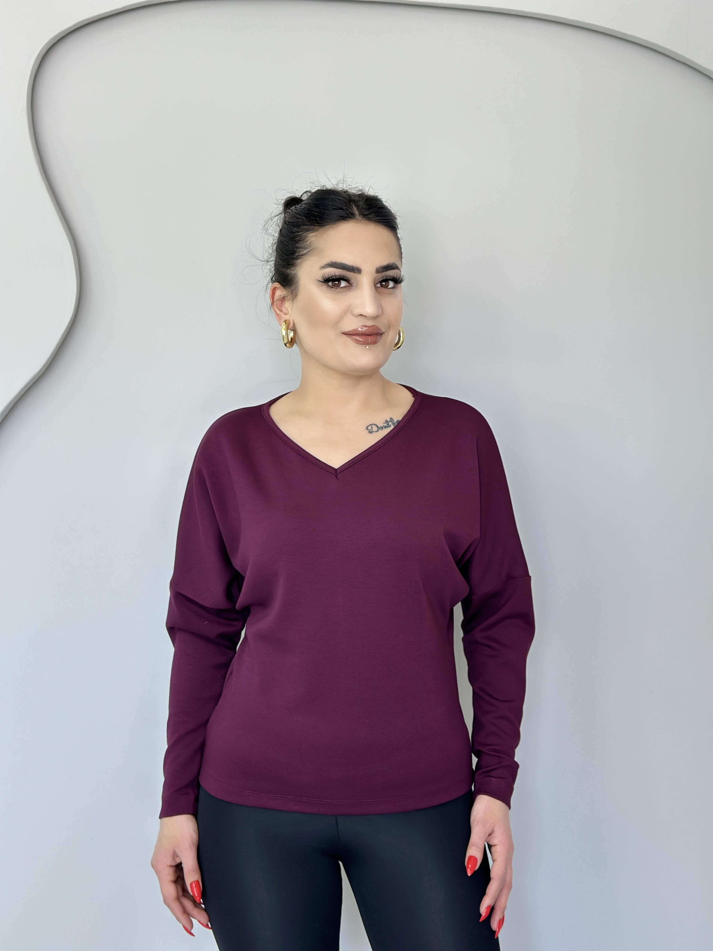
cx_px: 356
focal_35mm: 48
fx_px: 1318
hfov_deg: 30.3
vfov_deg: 39.7
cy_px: 476
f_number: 1.78
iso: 64
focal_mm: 6.86
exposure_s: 1/103
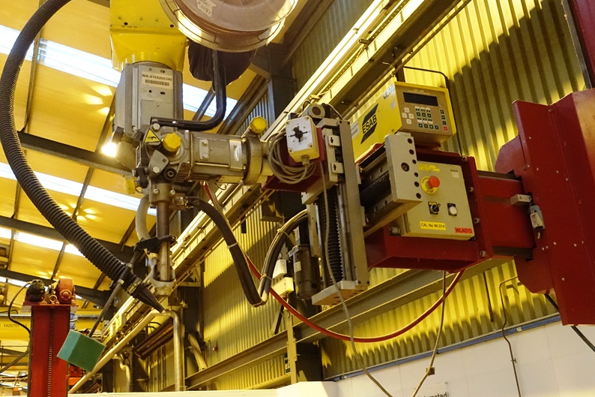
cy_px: 206
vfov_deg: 33.4
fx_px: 661
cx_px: 264
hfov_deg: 48.4
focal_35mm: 40
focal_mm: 11.45
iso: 2000
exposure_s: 1/125
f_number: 2.8
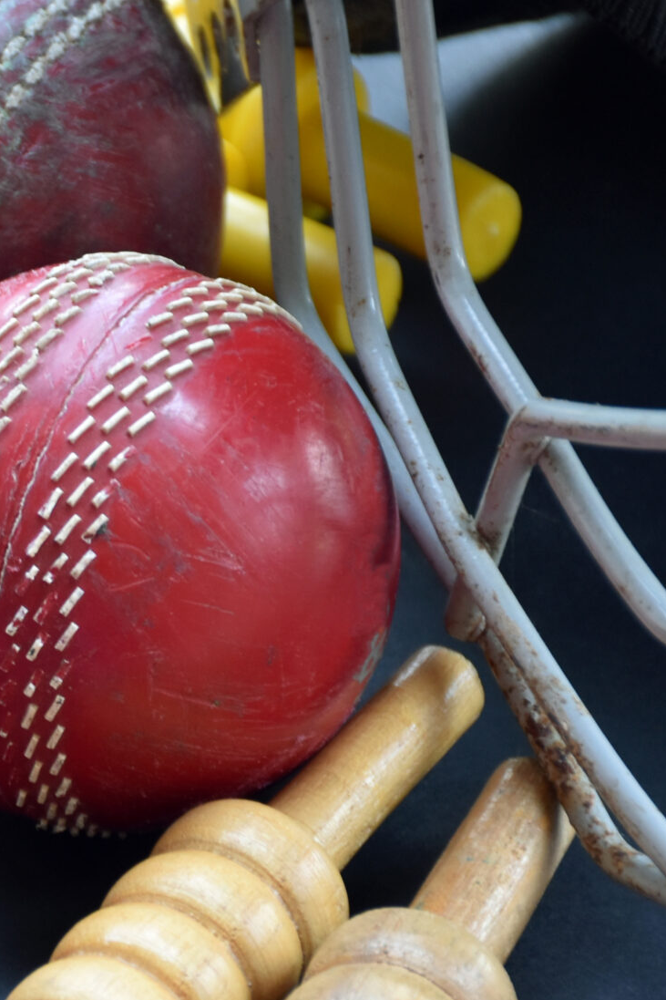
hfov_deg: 4.4
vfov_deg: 6.5
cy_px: 639
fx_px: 8743
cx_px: -16
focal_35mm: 315
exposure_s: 1/100
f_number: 5.3
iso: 400
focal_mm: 90
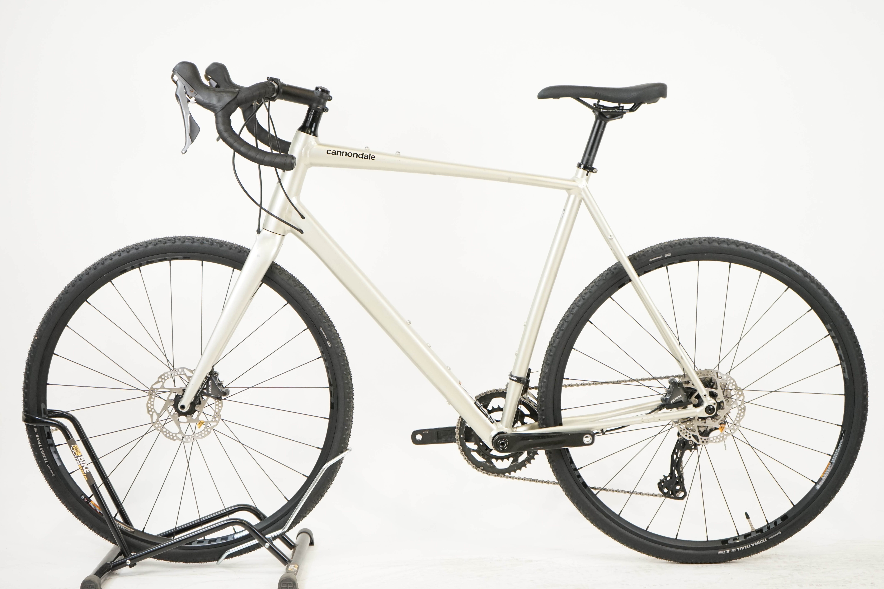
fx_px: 1571
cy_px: 294
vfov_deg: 21.2
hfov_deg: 31.4
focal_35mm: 64
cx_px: 442
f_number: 5.6
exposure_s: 1/200
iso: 2500
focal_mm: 64
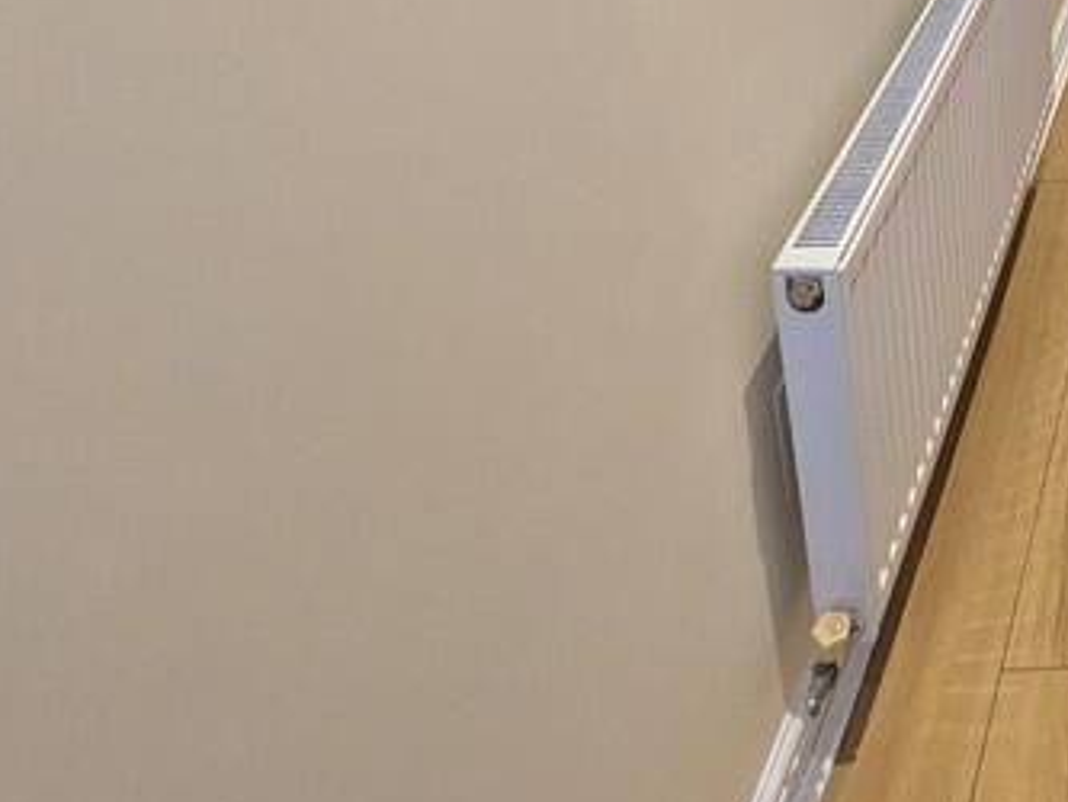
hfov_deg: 33.6
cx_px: 1347
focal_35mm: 43
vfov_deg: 27.6
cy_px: -257
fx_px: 1327
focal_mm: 1.85
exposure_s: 1/25.2
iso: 216
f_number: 2.2
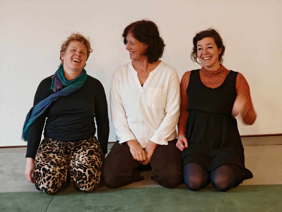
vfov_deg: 15.6
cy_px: 106
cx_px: 141
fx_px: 774
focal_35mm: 95
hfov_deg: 20.7
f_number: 3
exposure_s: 1/25
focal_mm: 14.92
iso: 1250
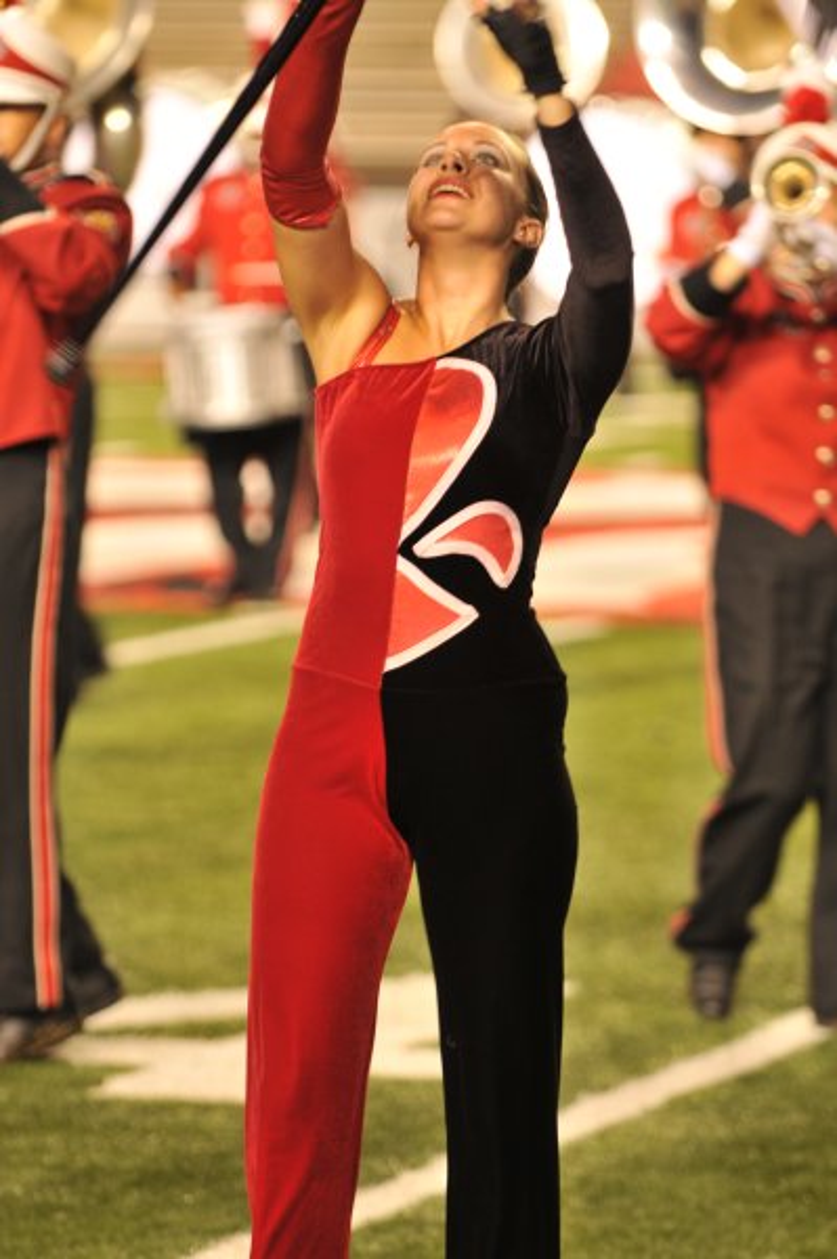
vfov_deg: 9.8
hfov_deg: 6.5
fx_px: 7336
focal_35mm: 210
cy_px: 630
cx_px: 418
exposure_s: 1/60
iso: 360
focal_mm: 140
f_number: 2.8
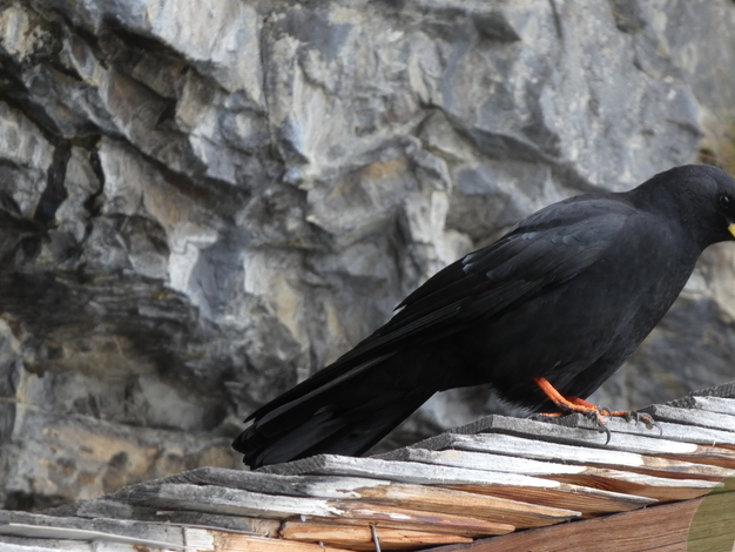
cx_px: 407
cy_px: 324
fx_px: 7434
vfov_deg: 4.3
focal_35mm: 350
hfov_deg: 5.7
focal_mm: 49.1
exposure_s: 1/80
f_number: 5.5
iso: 160
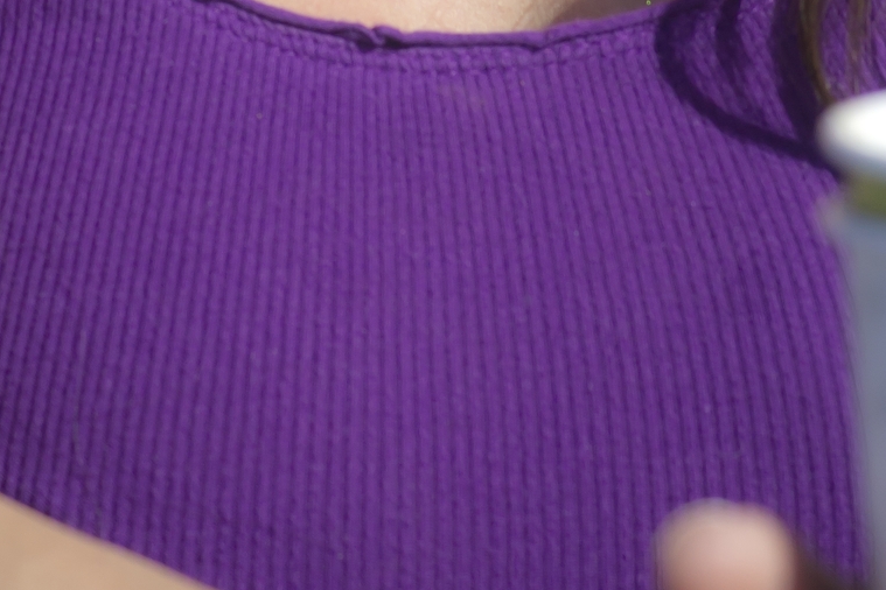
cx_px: 494
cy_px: -707
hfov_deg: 5.2
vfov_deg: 3.4
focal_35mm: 395
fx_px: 9721
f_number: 5.6
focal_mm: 100
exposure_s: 1/250
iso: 320
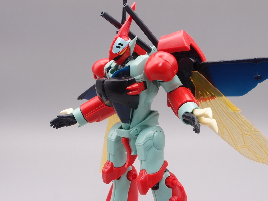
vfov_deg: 26.6
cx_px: 134
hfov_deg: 34.9
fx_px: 426
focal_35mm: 55
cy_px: 100
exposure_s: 1/5
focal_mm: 11.84
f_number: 8
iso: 100
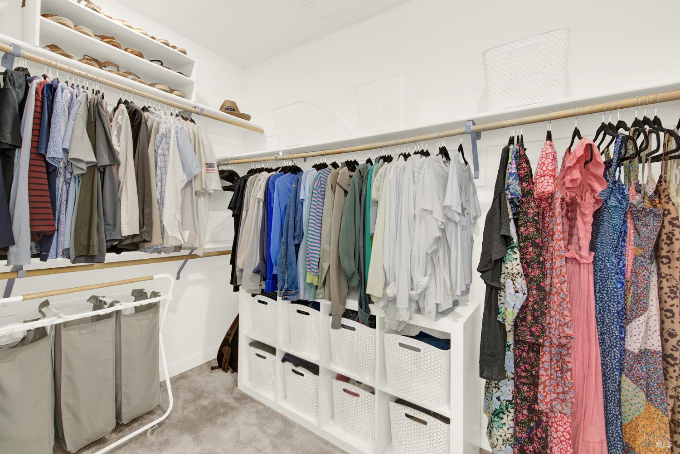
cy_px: 227
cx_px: 340
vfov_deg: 81.3
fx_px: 265
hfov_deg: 104.2
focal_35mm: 14
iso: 100
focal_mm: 14
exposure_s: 1.6
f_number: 14
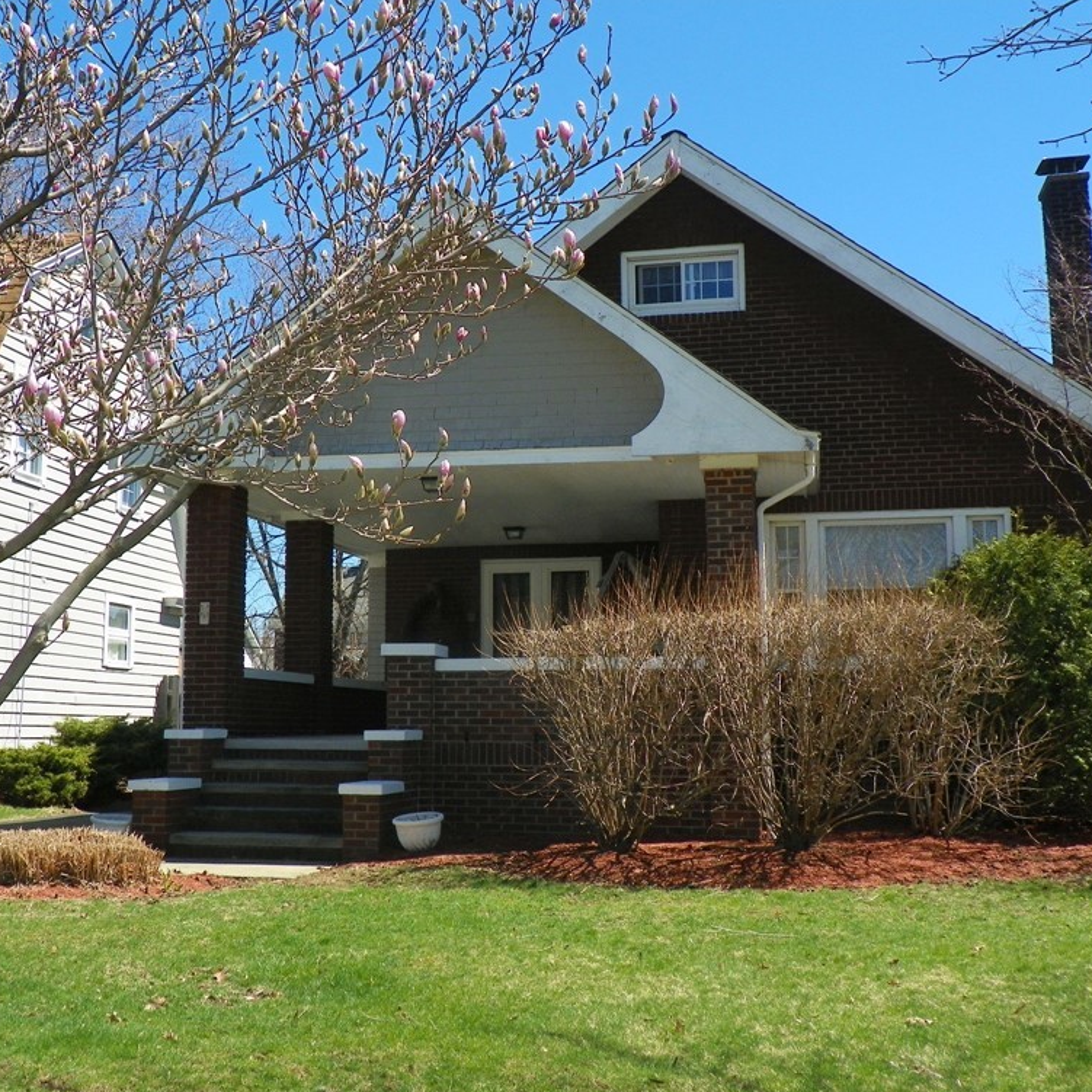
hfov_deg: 40.9
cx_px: 484
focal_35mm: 41
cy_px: 544
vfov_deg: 40.9
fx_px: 1463
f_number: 4.5
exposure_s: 1/400
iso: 64
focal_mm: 6.1
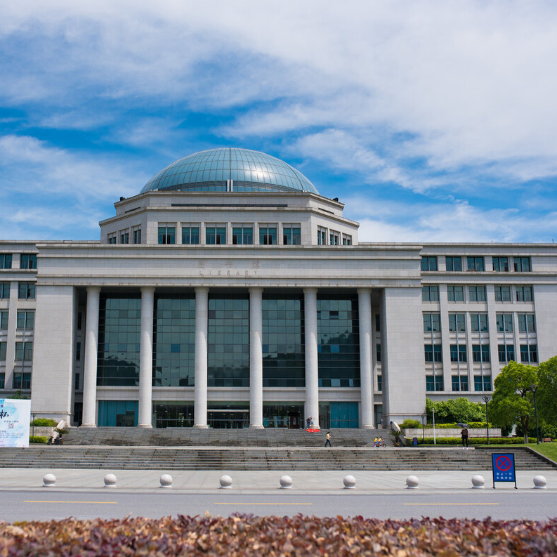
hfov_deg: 37.4
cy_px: 279
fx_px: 819
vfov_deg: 37.6
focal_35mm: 45
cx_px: 227
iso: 100
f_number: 5.6
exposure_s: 1/2500
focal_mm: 35
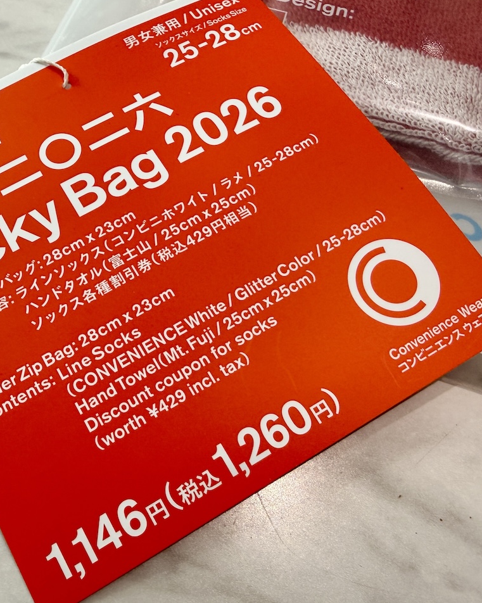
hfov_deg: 45.5
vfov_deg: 55.7
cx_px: 189
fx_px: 571
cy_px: 301
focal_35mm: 32
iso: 80
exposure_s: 1/100
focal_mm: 2.22
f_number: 2.2
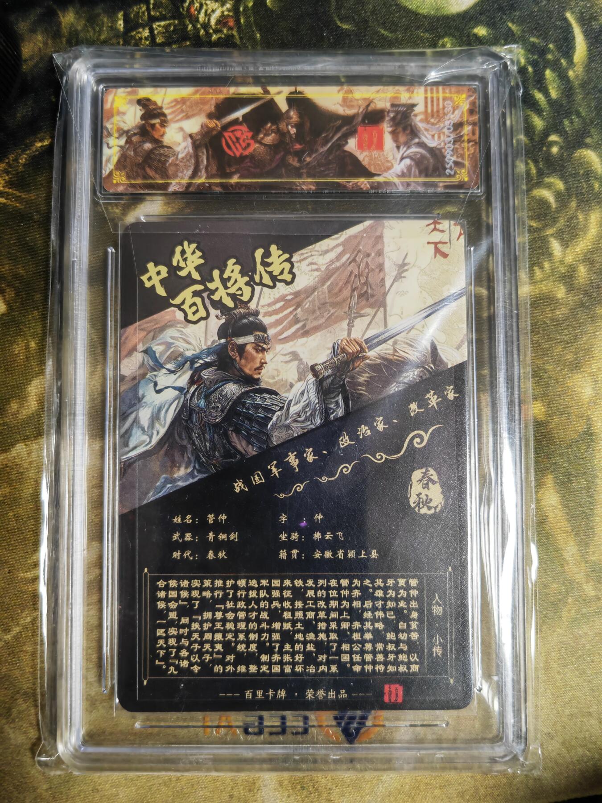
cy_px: 402
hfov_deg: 51.4
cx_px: 301
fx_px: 626
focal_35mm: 27
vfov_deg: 65.3
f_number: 1.8
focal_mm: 5.53
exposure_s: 1/100
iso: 200
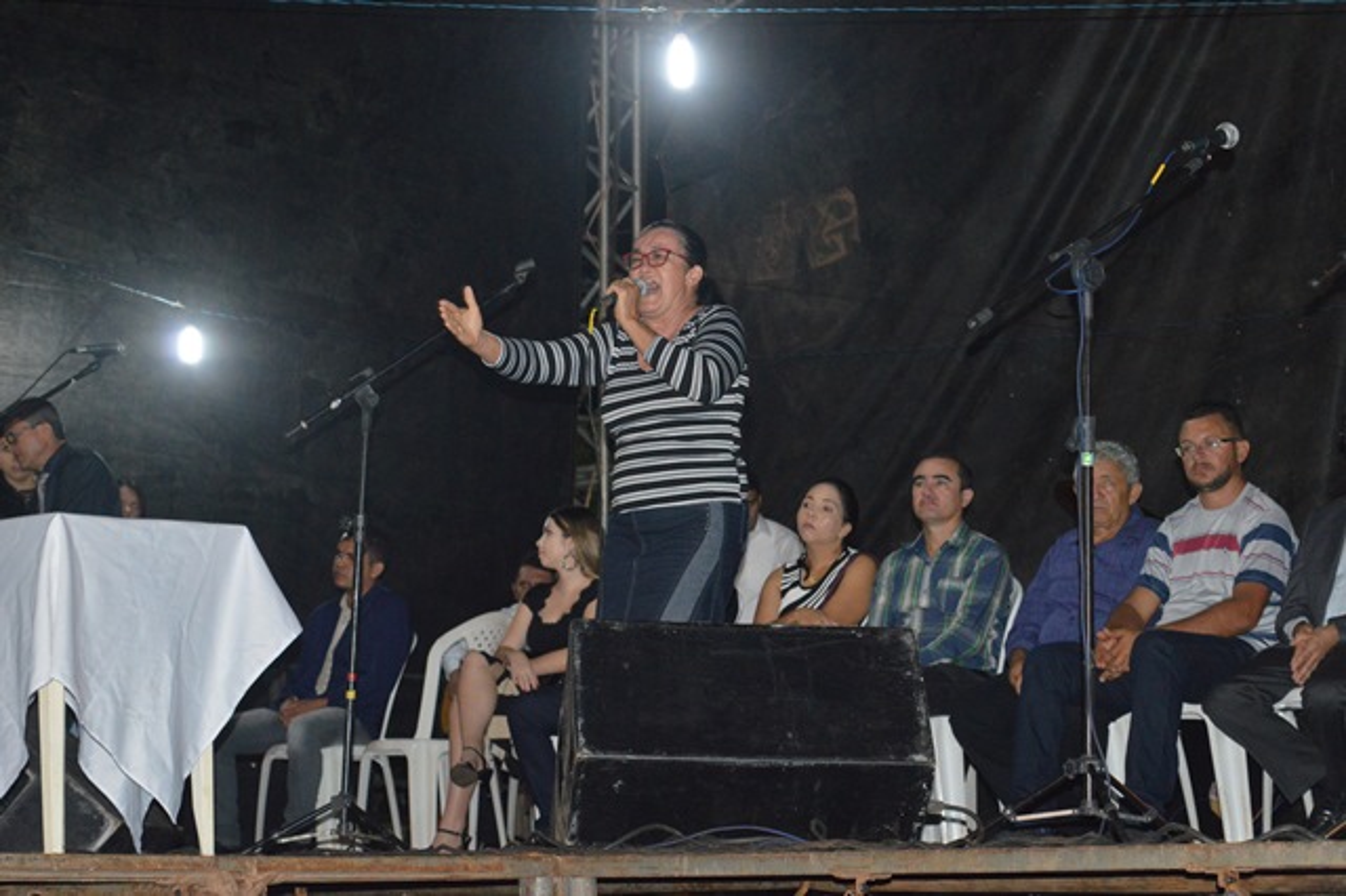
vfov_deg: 16.5
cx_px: 673
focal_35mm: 82
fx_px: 3083
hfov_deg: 24.6
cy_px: 448
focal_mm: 55
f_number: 5.6
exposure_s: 1/60
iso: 2000
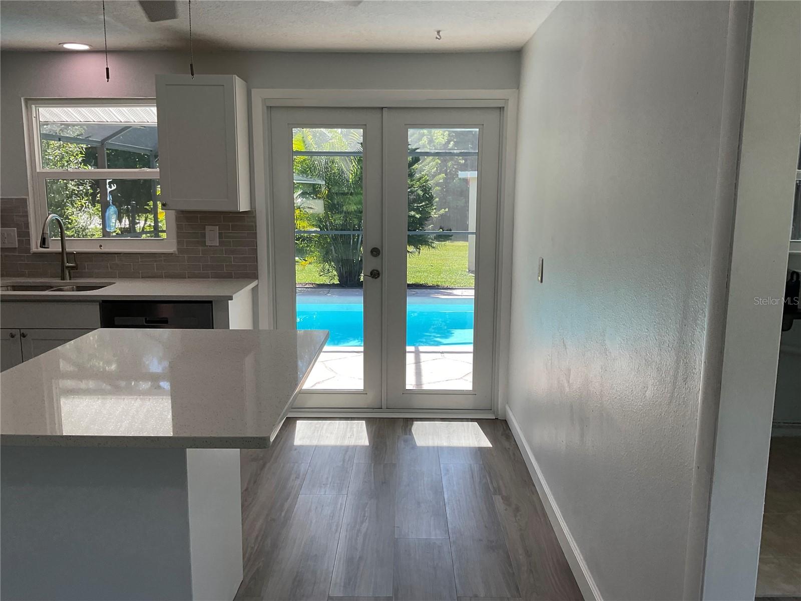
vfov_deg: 48.2
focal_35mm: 29
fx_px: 671
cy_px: 300
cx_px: 400
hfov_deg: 61.7
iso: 20
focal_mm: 3
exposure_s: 1/120
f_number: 1.8
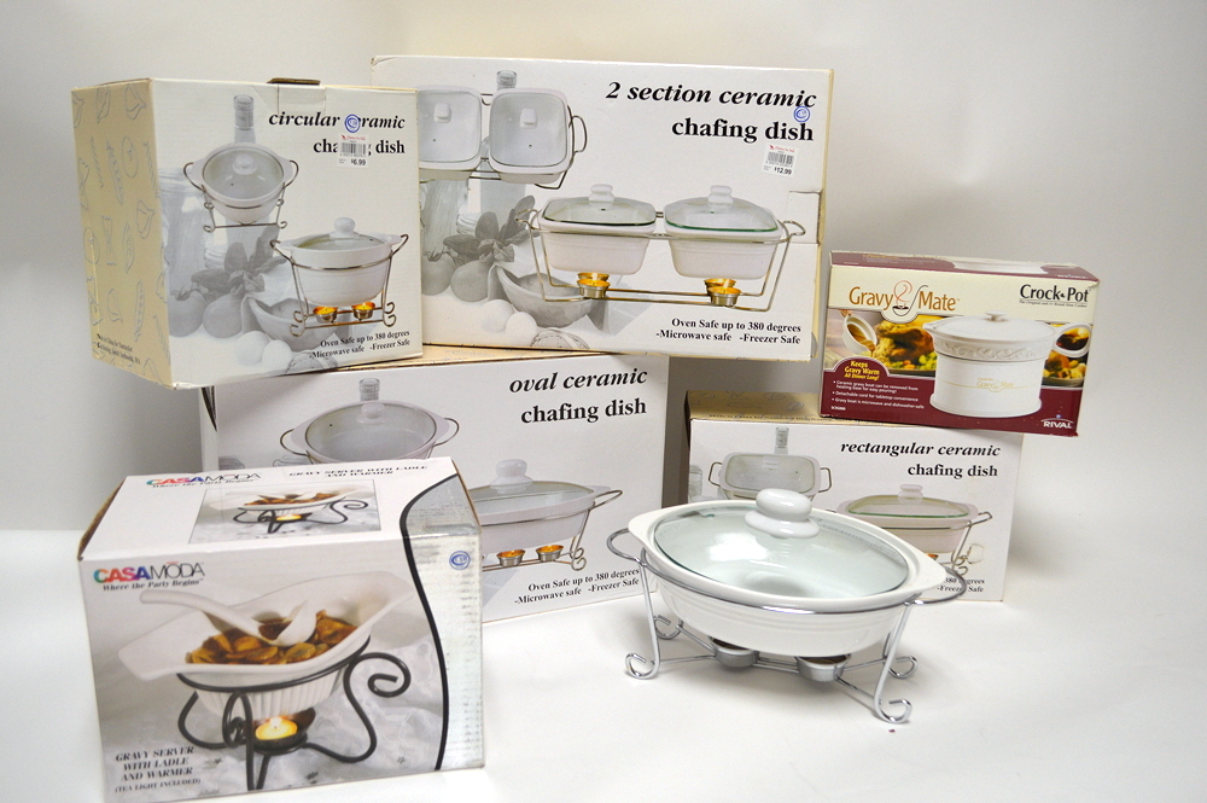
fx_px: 1005
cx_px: 604
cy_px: 402
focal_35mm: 30
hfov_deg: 62.0
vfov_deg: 43.5
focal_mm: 20
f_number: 5
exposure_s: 1/60
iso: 400
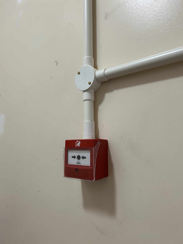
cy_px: 122
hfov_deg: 53.1
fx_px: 183
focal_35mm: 26
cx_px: 92
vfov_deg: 67.3
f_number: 1.5
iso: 125
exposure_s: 1/100
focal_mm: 5.7
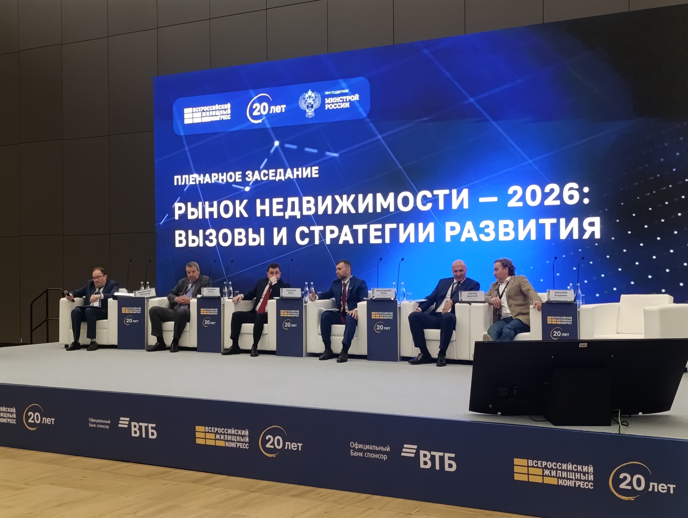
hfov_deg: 41.2
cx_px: 344
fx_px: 916
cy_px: 259
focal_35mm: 46
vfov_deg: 31.6
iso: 800
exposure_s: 1/99.9
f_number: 1.6
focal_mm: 6.14
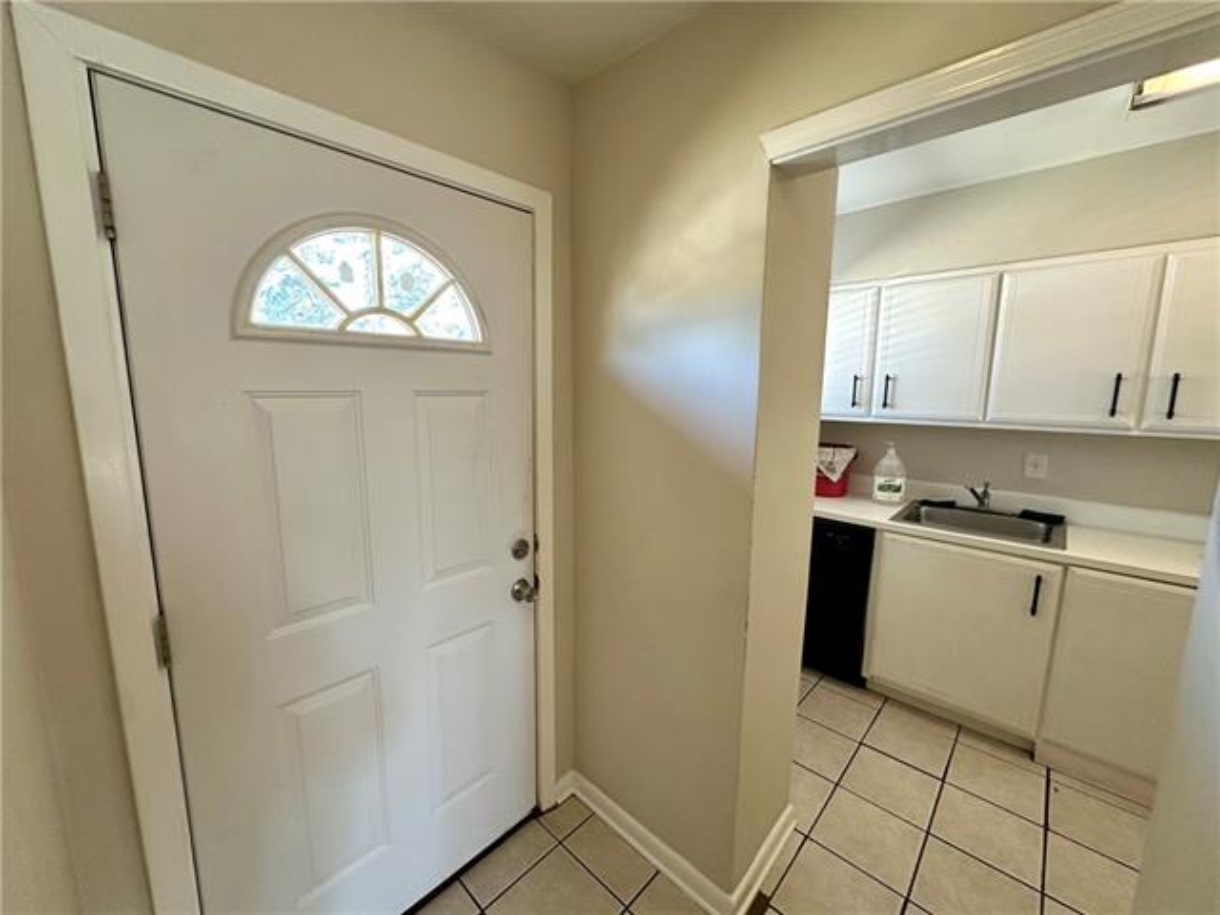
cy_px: 458
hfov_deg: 102.1
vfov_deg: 85.7
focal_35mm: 14
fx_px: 493
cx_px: 610
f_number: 2.2
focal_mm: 2.22
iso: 250
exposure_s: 1/120
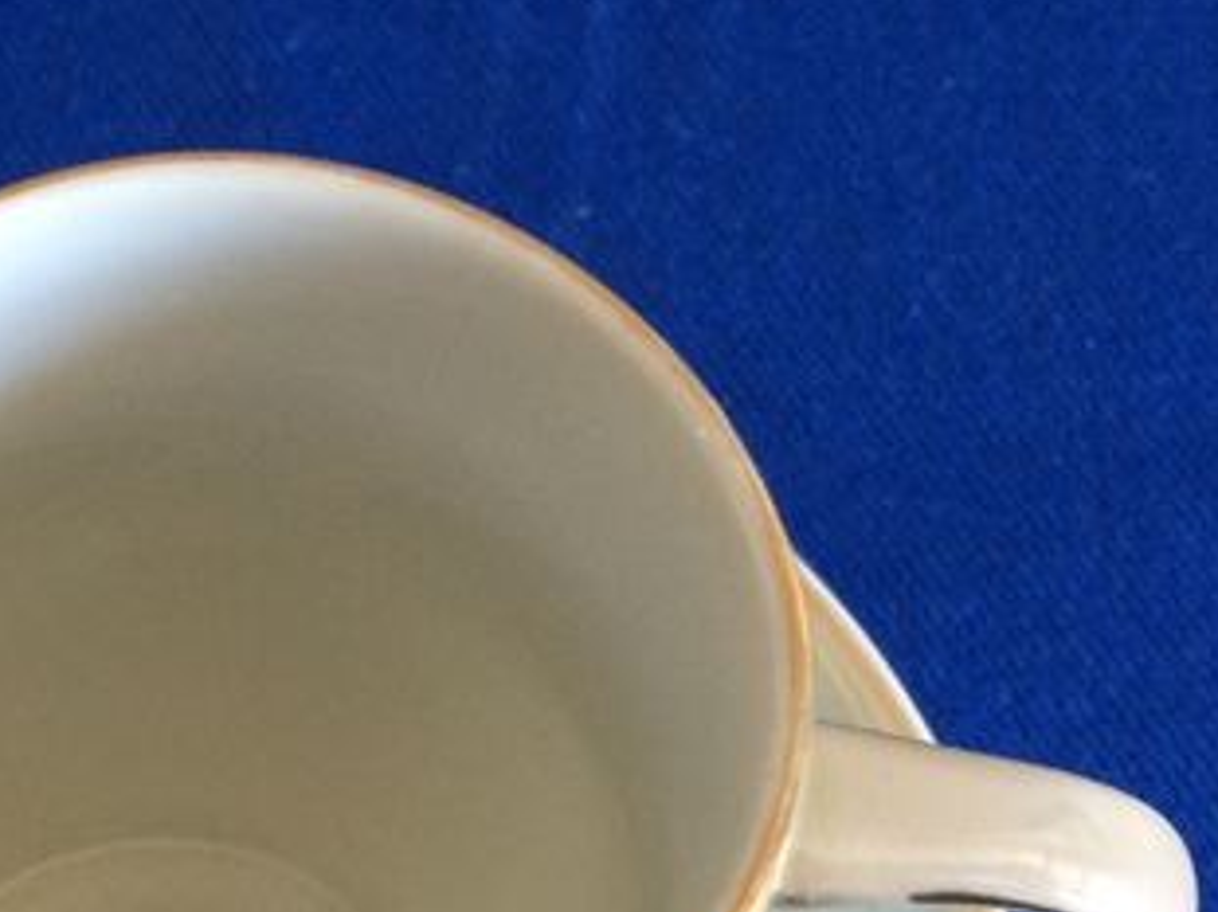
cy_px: 855
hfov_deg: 23.0
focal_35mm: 84
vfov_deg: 17.3
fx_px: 2954
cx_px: 243
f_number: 2.2
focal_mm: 4.15
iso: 64
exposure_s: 1/30
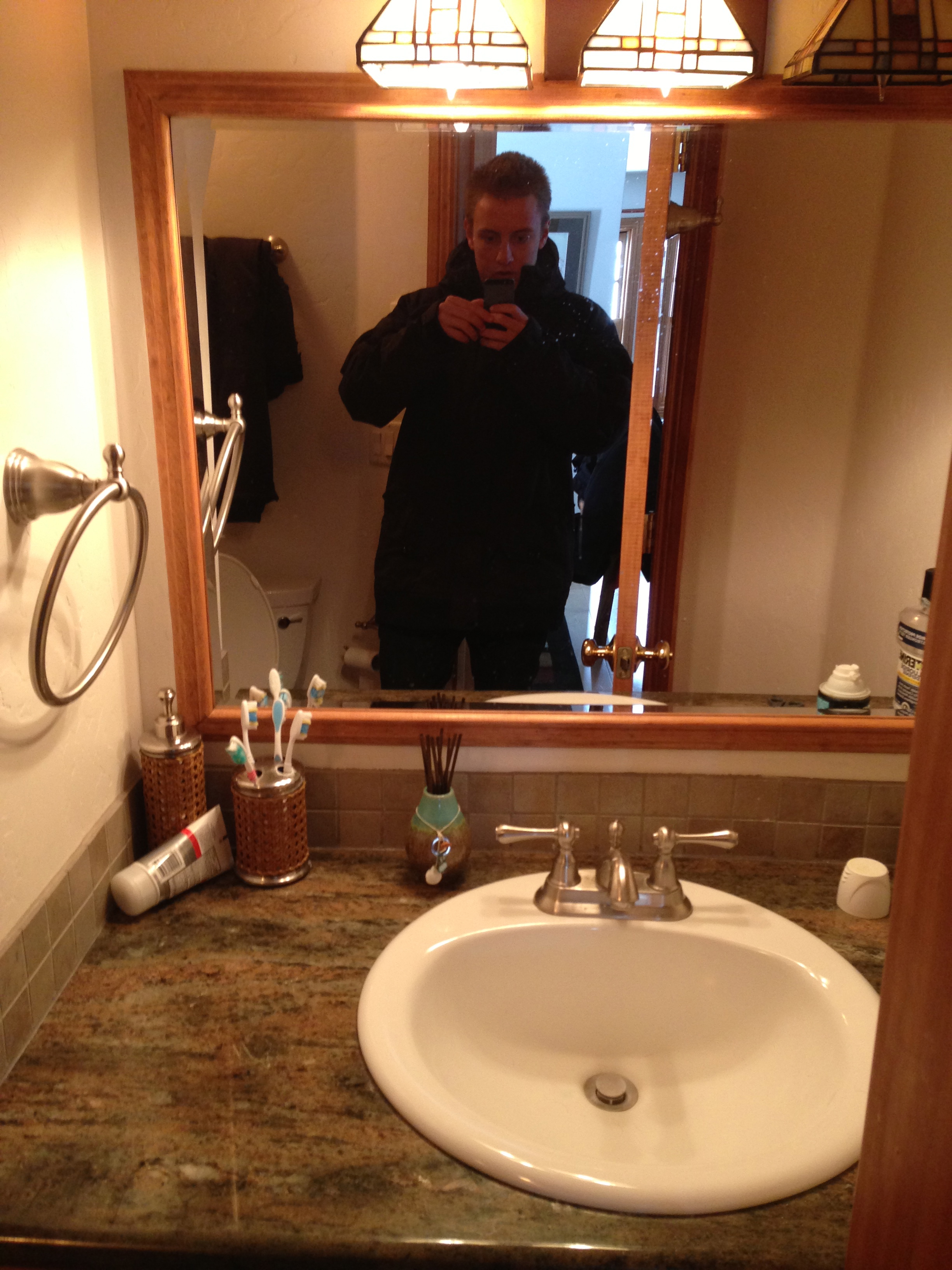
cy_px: 635
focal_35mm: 33
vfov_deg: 55.4
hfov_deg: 42.9
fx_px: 1210
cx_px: 476
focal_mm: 4.13
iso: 160
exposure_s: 1/20
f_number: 2.4
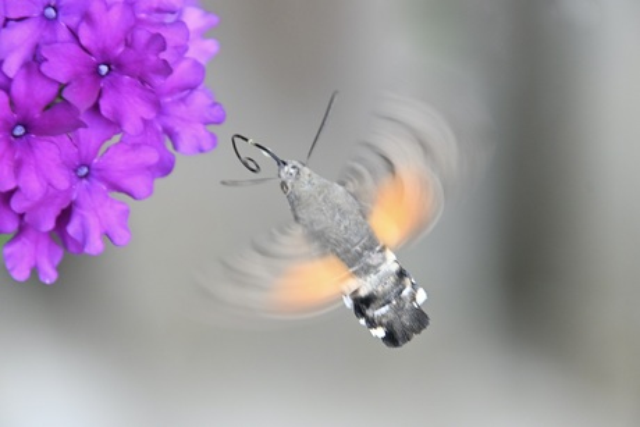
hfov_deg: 6.9
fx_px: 5335
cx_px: 320
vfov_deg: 4.6
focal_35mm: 300
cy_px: 214
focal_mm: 200
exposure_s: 1/250
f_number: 5.6
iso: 1400
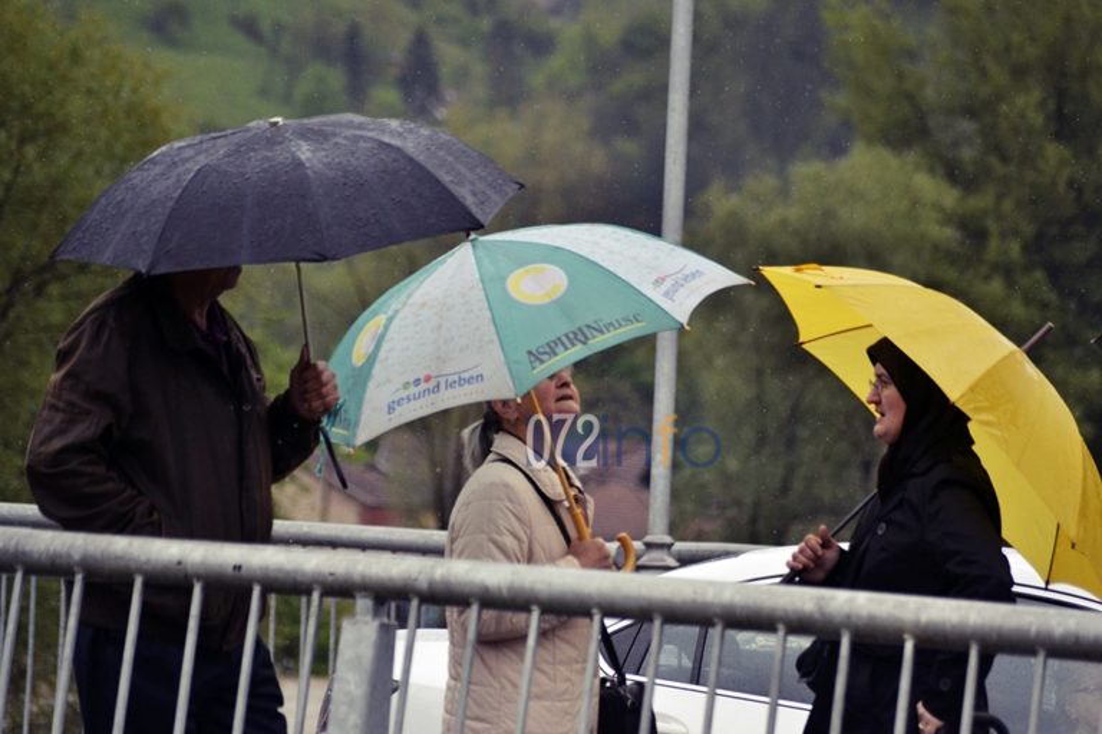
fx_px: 9183
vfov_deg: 4.6
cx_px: 551
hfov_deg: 6.9
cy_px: 367
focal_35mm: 300
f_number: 5.6
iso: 800
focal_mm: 200
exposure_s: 1/1600
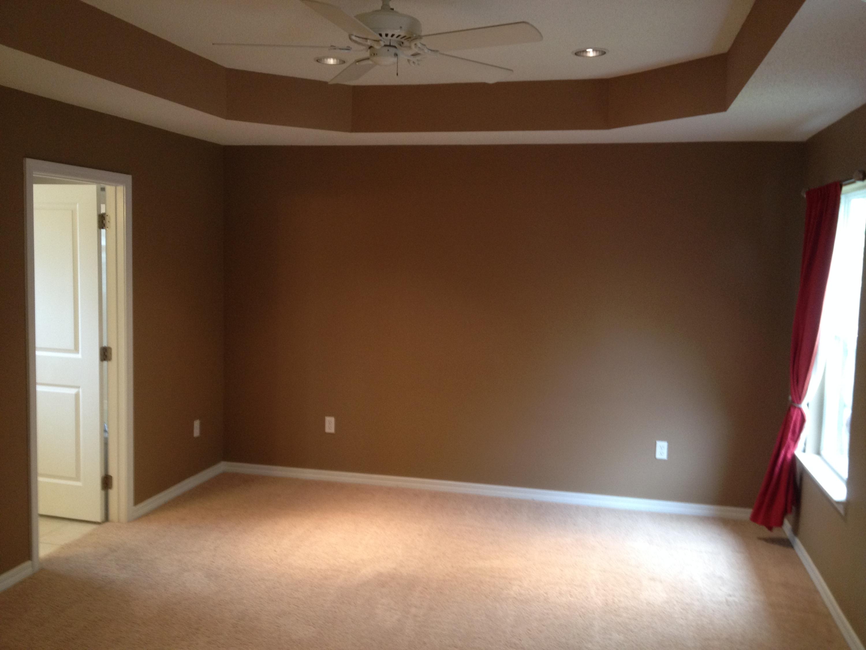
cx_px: 433
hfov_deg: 52.6
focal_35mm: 35
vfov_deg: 40.7
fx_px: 876
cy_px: 325
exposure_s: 1/20
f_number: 2.4
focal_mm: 4.28
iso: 125
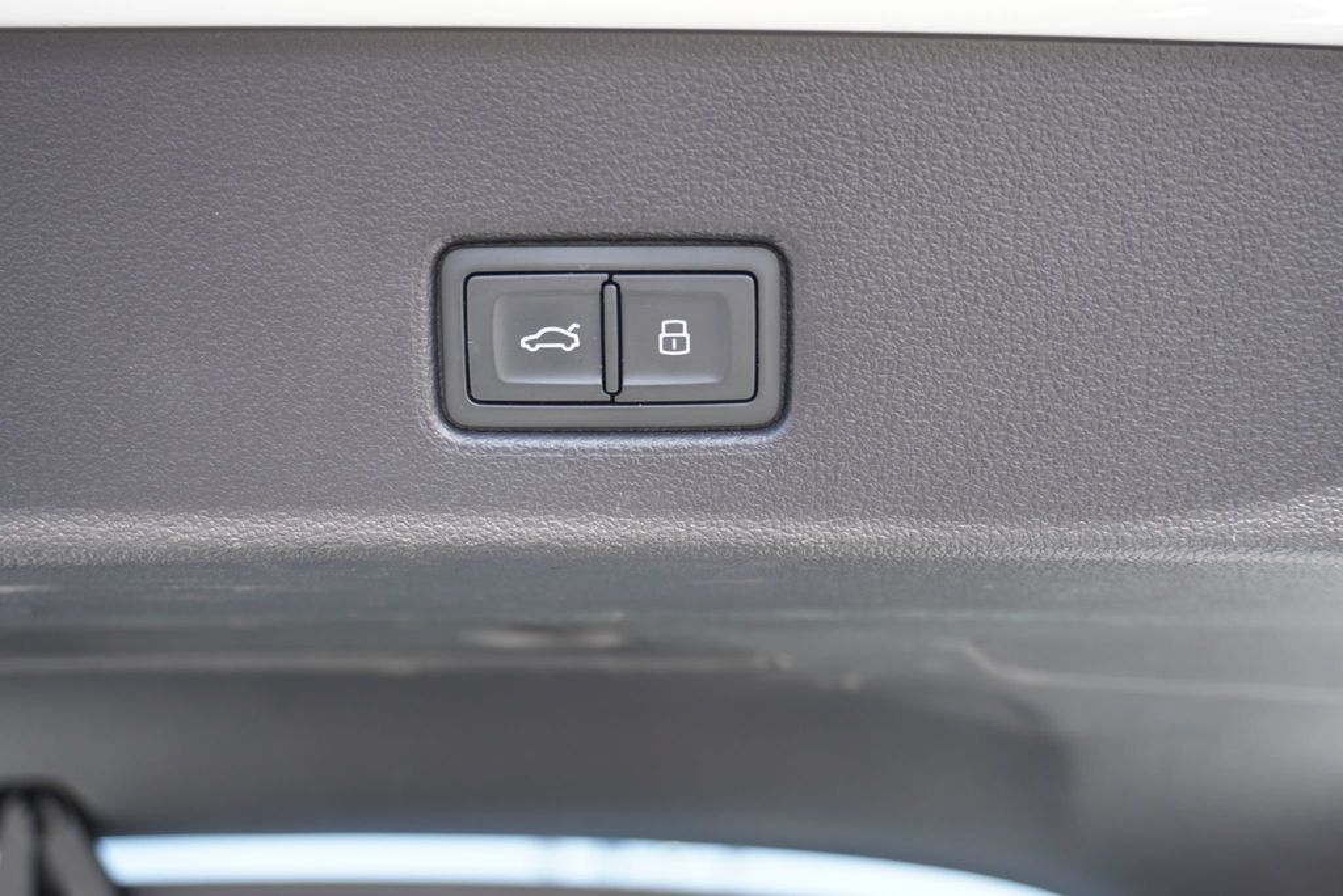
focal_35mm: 40
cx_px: 672
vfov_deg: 33.1
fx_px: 1512
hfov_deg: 47.9
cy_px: 448
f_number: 4.5
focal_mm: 27
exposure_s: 1/60
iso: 160
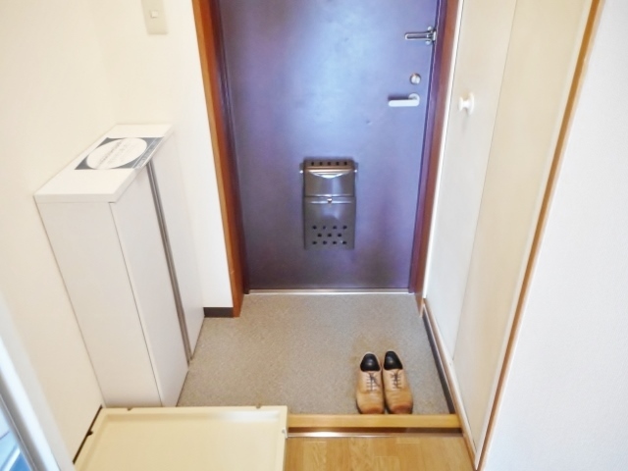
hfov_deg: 69.4
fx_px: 454
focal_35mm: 25
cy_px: 236
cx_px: 314
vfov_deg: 54.9
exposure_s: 1/8
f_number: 3.7
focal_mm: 4.5
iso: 450
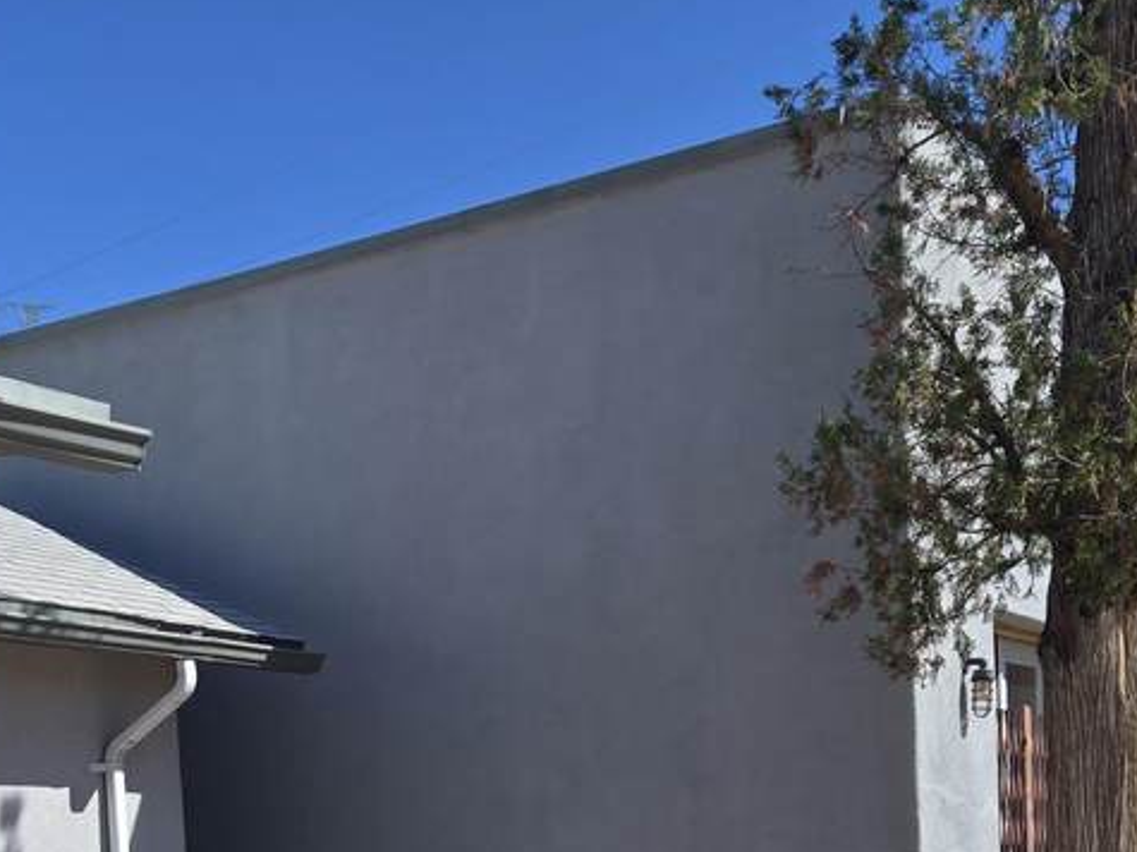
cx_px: 352
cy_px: 1017
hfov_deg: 30.9
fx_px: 2036
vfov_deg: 21.9
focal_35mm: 62
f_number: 1.8
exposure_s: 1/1941
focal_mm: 5.4
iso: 25
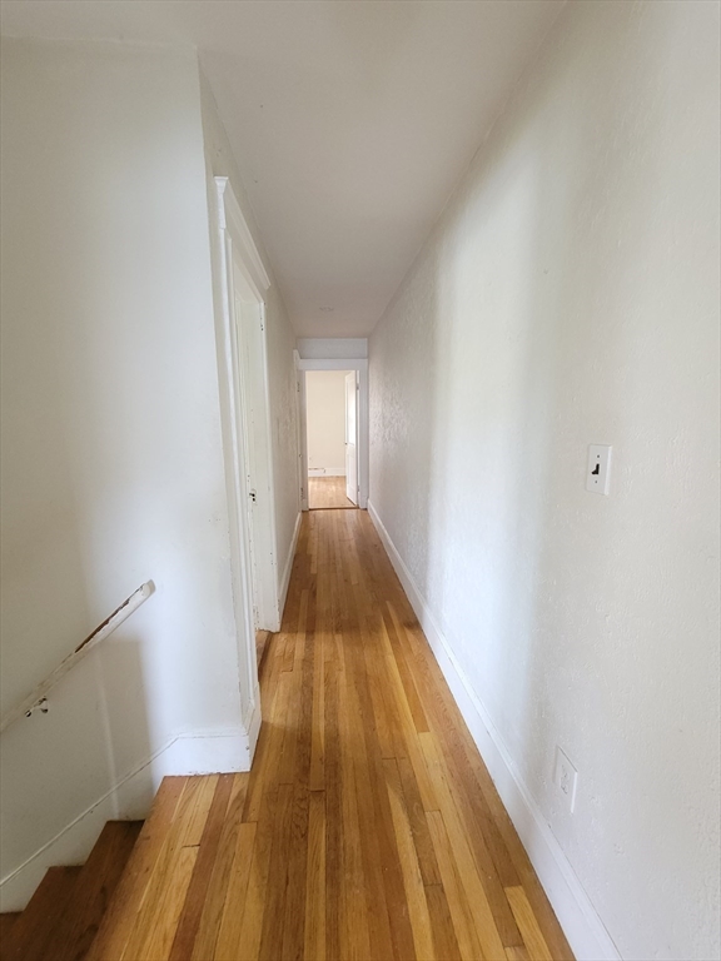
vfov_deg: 106.2
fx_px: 361
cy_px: 480
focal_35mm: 13
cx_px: 360
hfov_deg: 89.9
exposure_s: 1/29
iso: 640
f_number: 2.2
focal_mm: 2.2
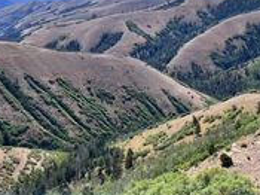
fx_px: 480
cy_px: 123
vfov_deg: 22.8
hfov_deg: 30.3
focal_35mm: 64
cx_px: 134
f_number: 1.6
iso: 50
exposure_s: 1/2463
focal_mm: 5.1
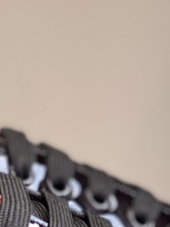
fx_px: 2002
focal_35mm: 306
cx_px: 58
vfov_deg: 6.3
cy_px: 417
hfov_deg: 4.9
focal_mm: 6
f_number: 2
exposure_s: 1/122
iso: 40
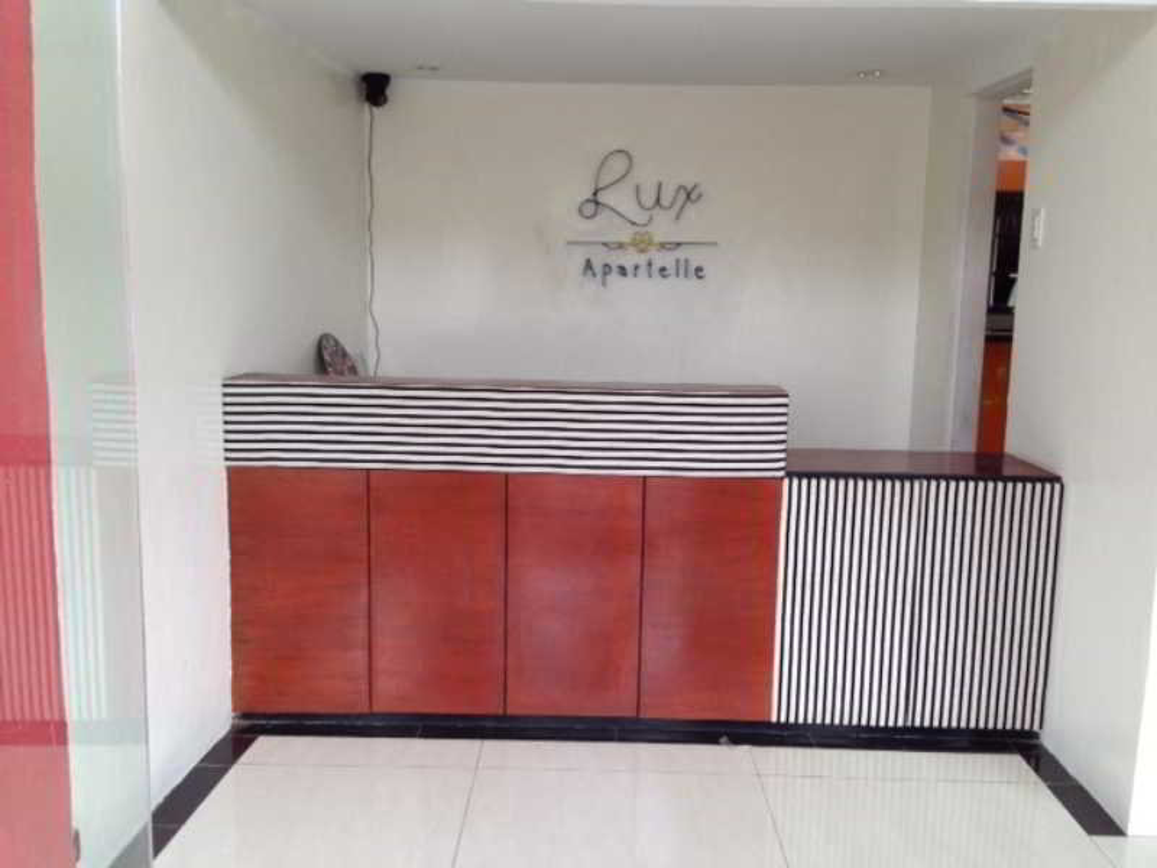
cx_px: 578
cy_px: 434
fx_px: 1103
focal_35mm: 33
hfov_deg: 55.4
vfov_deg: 42.9
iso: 80
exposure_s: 1/120
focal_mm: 4.13
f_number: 2.4
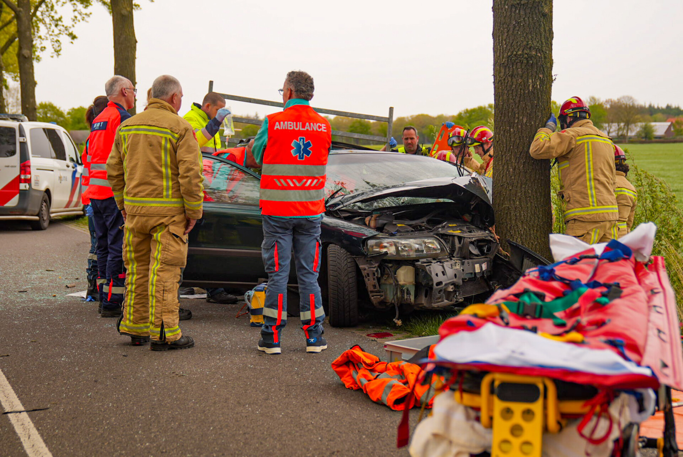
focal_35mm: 61
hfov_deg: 32.9
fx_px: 1158
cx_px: 342
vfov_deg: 22.3
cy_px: 228
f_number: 2.8
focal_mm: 41
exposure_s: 1/160
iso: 100
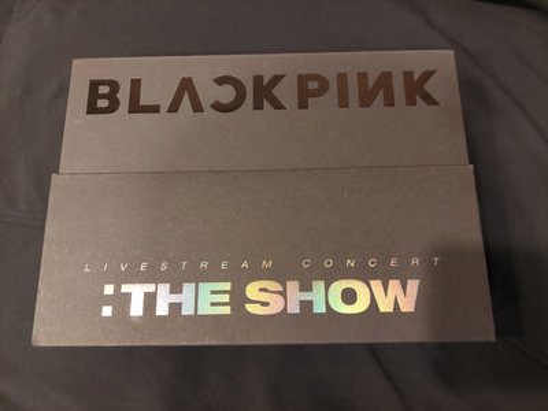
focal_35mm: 25
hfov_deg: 69.4
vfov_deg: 54.9
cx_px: 274
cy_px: 206
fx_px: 396
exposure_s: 1/14
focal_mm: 5.23
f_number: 1.8
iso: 500
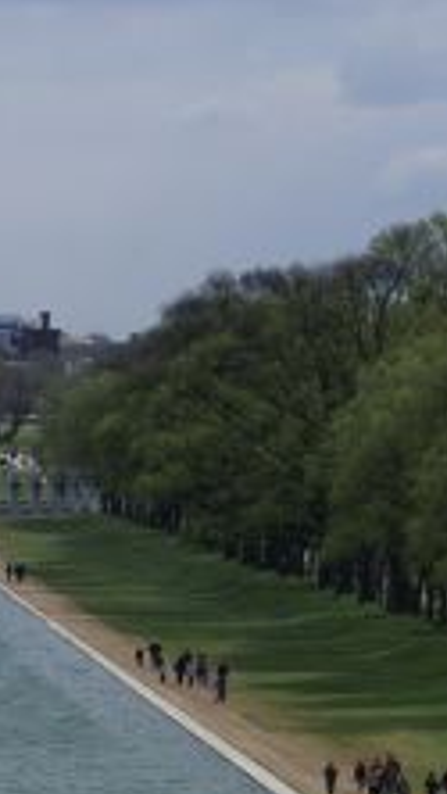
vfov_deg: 7.6
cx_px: -240
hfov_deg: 4.3
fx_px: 5980
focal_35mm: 284
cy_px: 433
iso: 100
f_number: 13
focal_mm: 50
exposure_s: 1/250
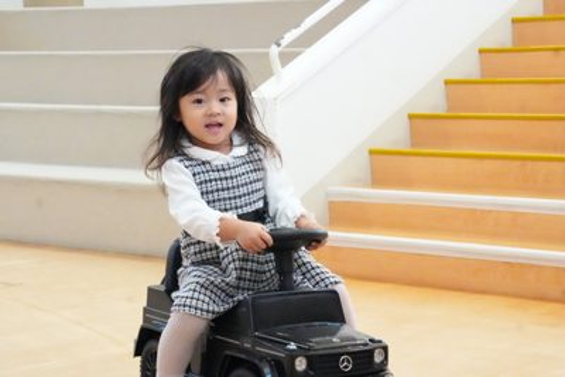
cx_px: 282
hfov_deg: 24.6
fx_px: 1295
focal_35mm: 82
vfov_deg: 16.6
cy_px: 188
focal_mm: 55
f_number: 10
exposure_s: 1/825
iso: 25600
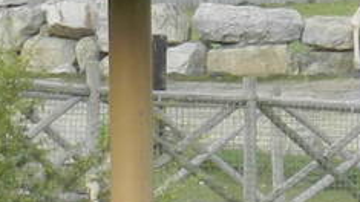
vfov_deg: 1.0
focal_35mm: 1185
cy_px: 3
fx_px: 11308
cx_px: 407
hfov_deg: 1.8
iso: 160
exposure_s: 1/160
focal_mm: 28.4
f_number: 5.3
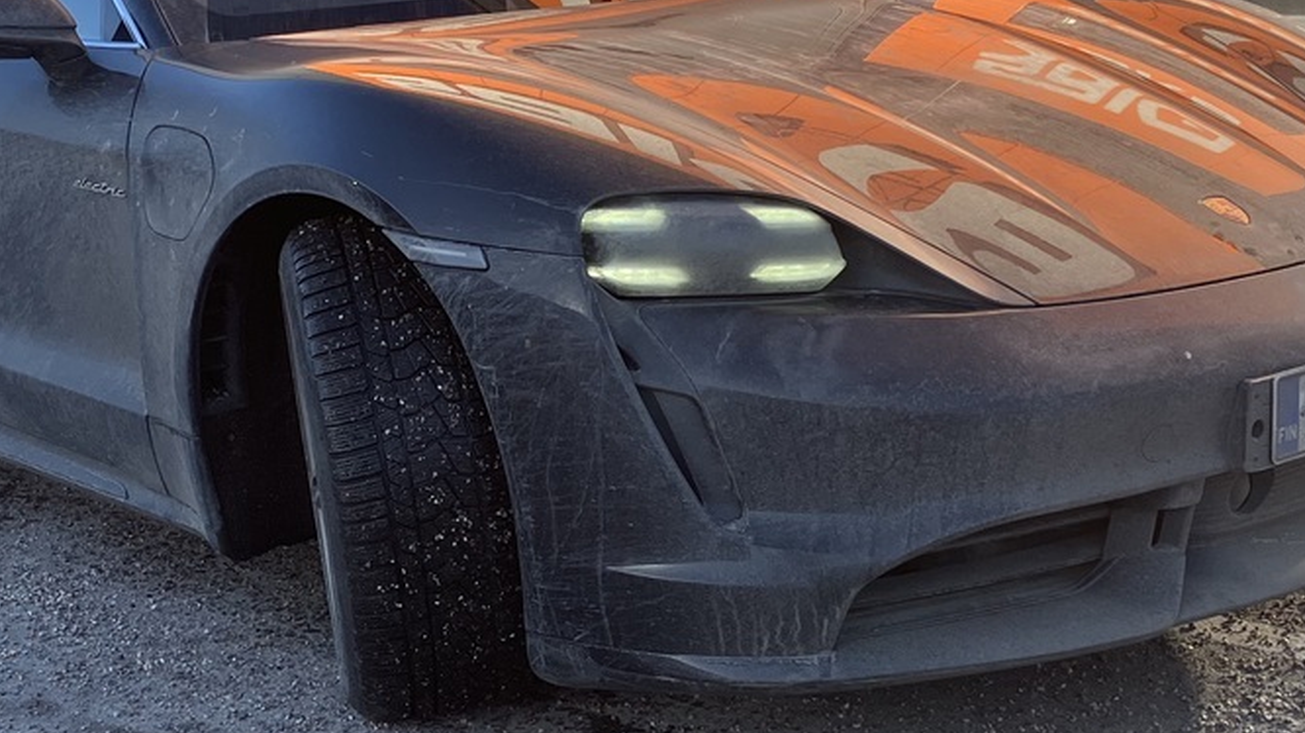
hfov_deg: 31.9
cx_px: 609
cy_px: 402
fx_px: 2283
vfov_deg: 18.2
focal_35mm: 66
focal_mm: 3.99
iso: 32
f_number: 1.8
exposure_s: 1/501
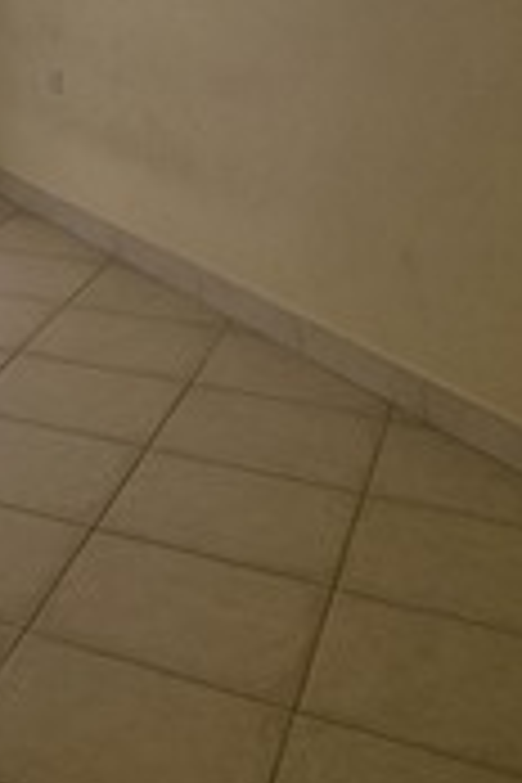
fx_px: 1370
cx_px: -421
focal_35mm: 63
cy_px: 146
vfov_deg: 31.0
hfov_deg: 17.5
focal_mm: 6.3
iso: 160
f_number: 1.7
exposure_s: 1/100
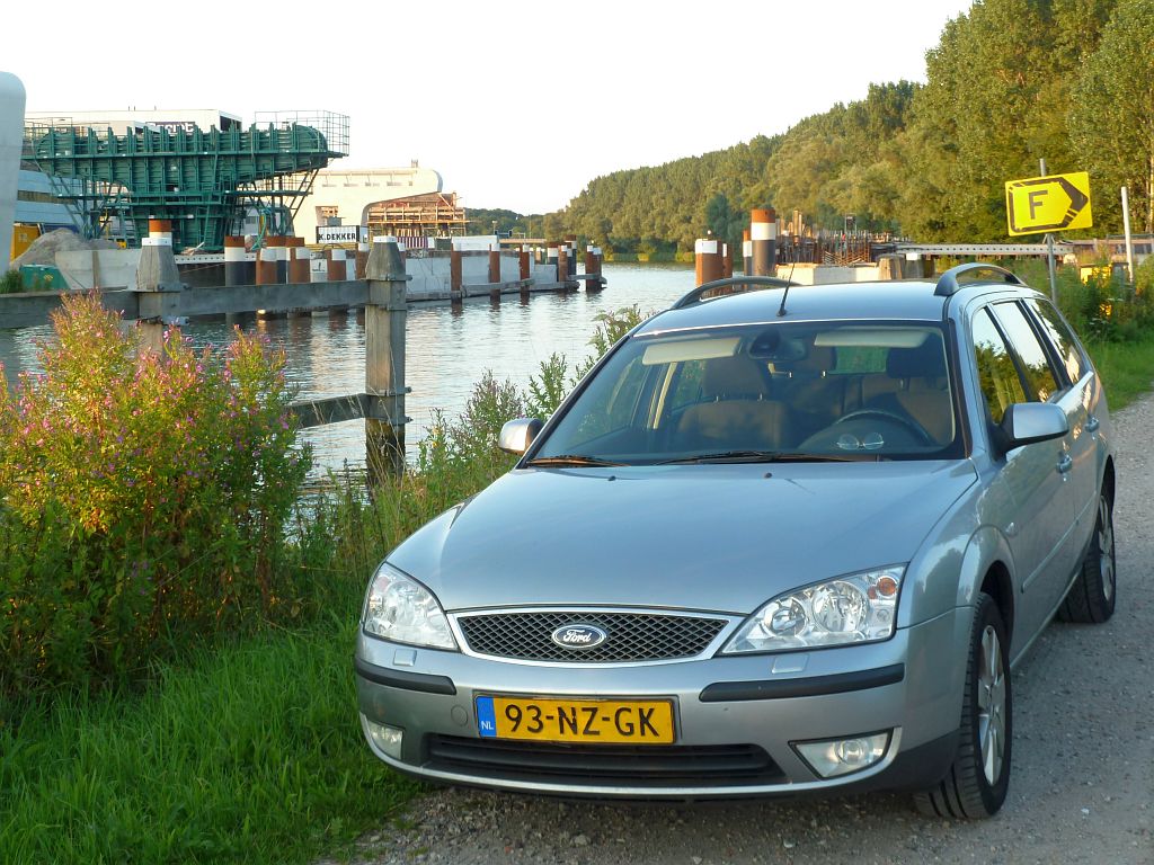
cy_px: 432
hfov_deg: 36.8
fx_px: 1734
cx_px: 577
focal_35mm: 52
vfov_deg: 28.0
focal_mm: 8.5
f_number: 3.8
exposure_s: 1/50
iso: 80
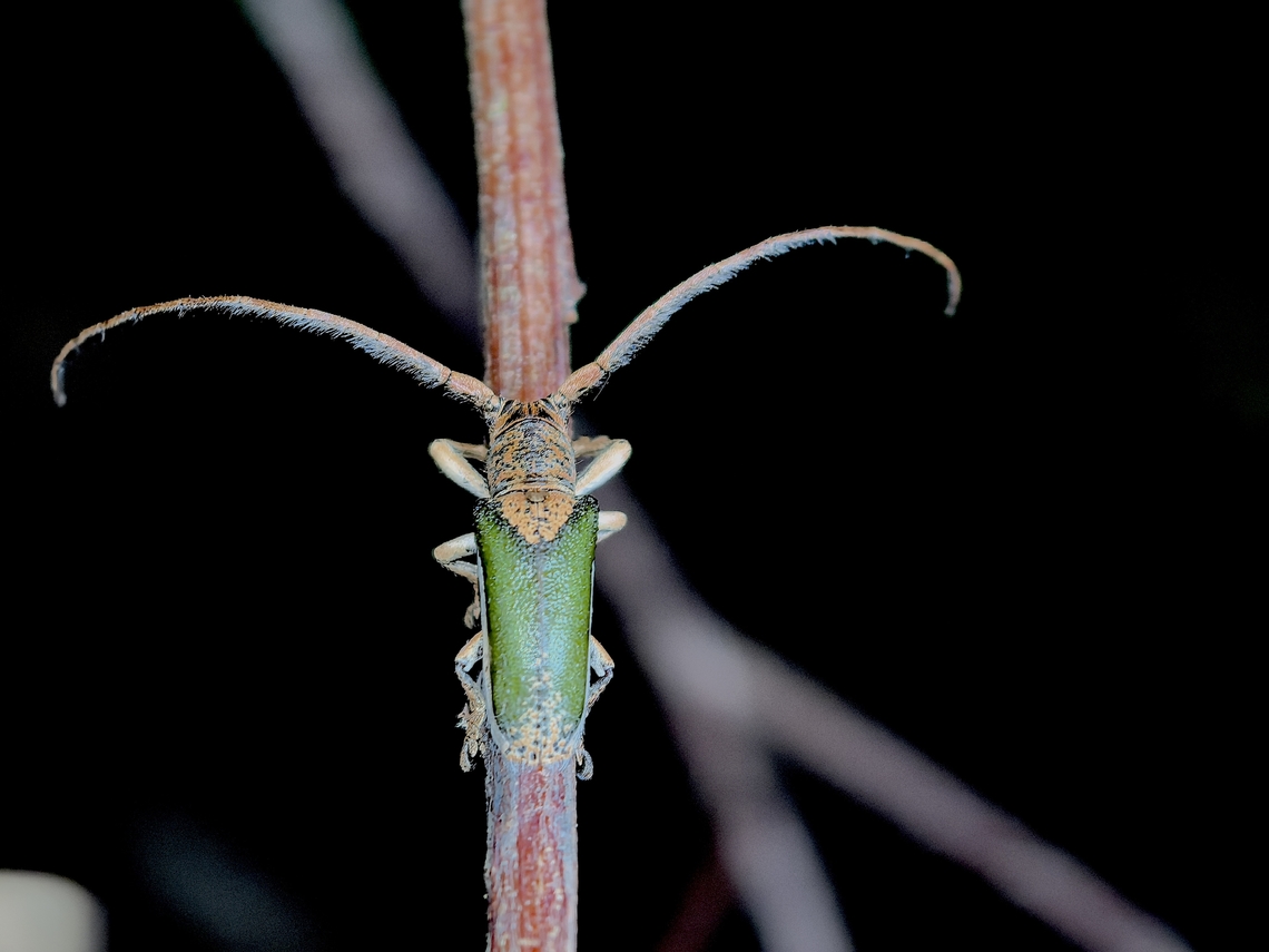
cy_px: 476
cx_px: 634
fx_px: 3483
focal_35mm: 95
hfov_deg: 20.7
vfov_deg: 15.6
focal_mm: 15
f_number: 2.1
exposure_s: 1/49.9
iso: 400
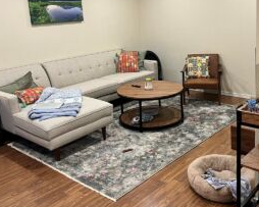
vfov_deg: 37.0
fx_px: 306
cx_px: 150
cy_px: 73
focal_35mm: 40
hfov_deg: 45.7
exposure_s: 1/60
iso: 160
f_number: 1.6
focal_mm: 5.1
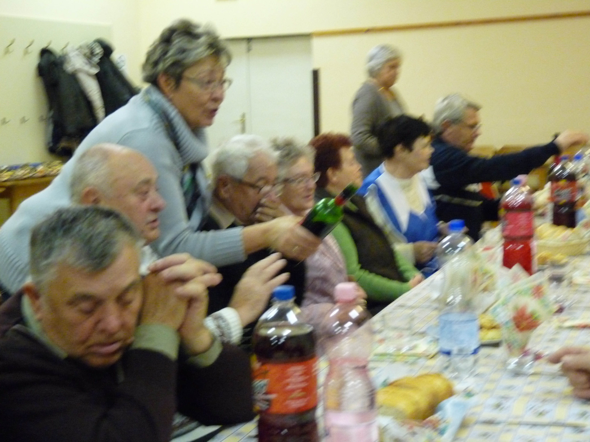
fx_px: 1040
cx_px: 295
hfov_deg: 31.7
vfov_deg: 24.0
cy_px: 221
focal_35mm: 61
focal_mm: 10.8
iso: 800
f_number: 3.2
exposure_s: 1/25
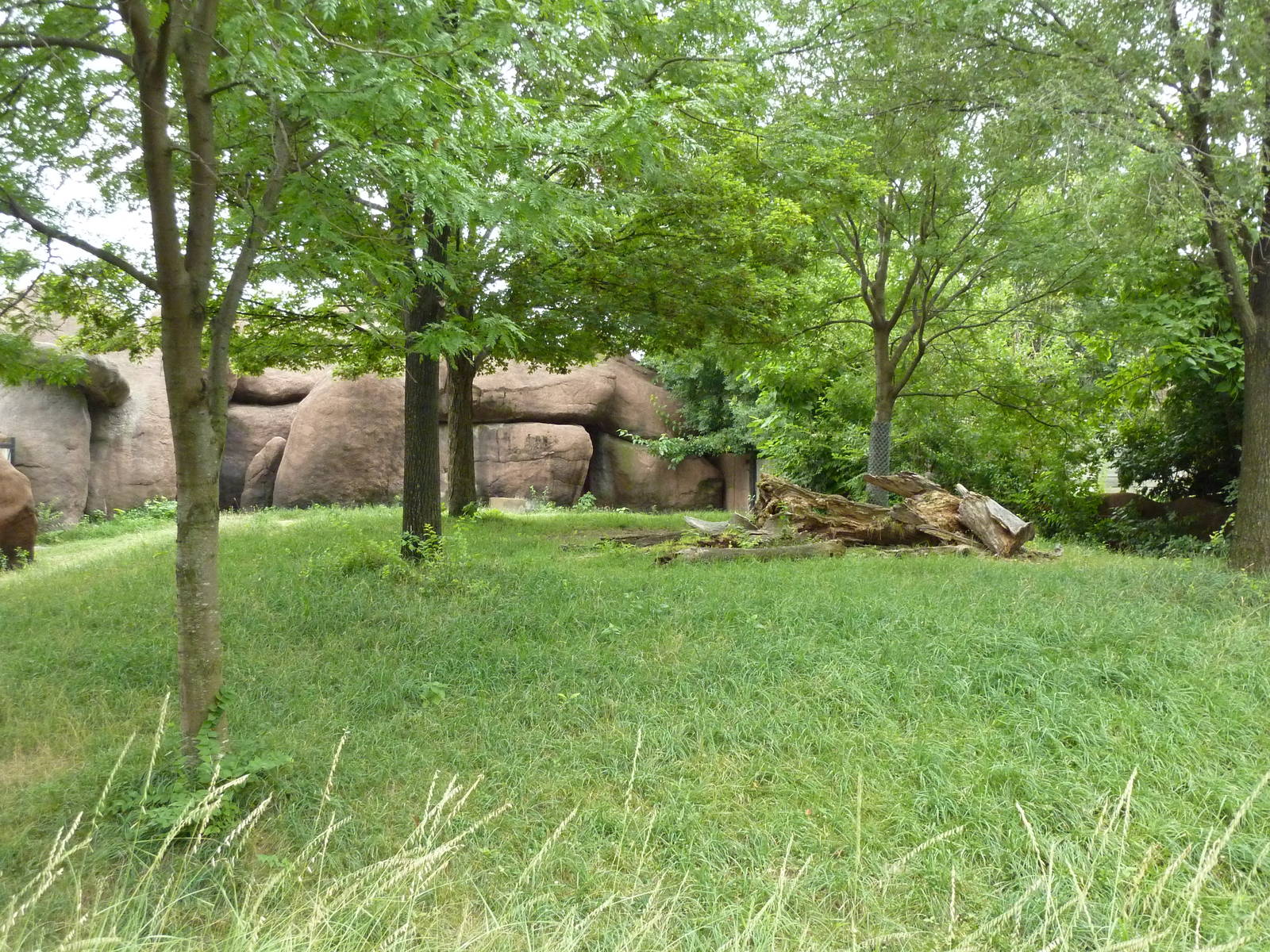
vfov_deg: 34.3
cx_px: 635
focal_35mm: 42
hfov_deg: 44.8
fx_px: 1541
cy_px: 476
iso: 400
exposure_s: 1/200
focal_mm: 6.9
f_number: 3.7
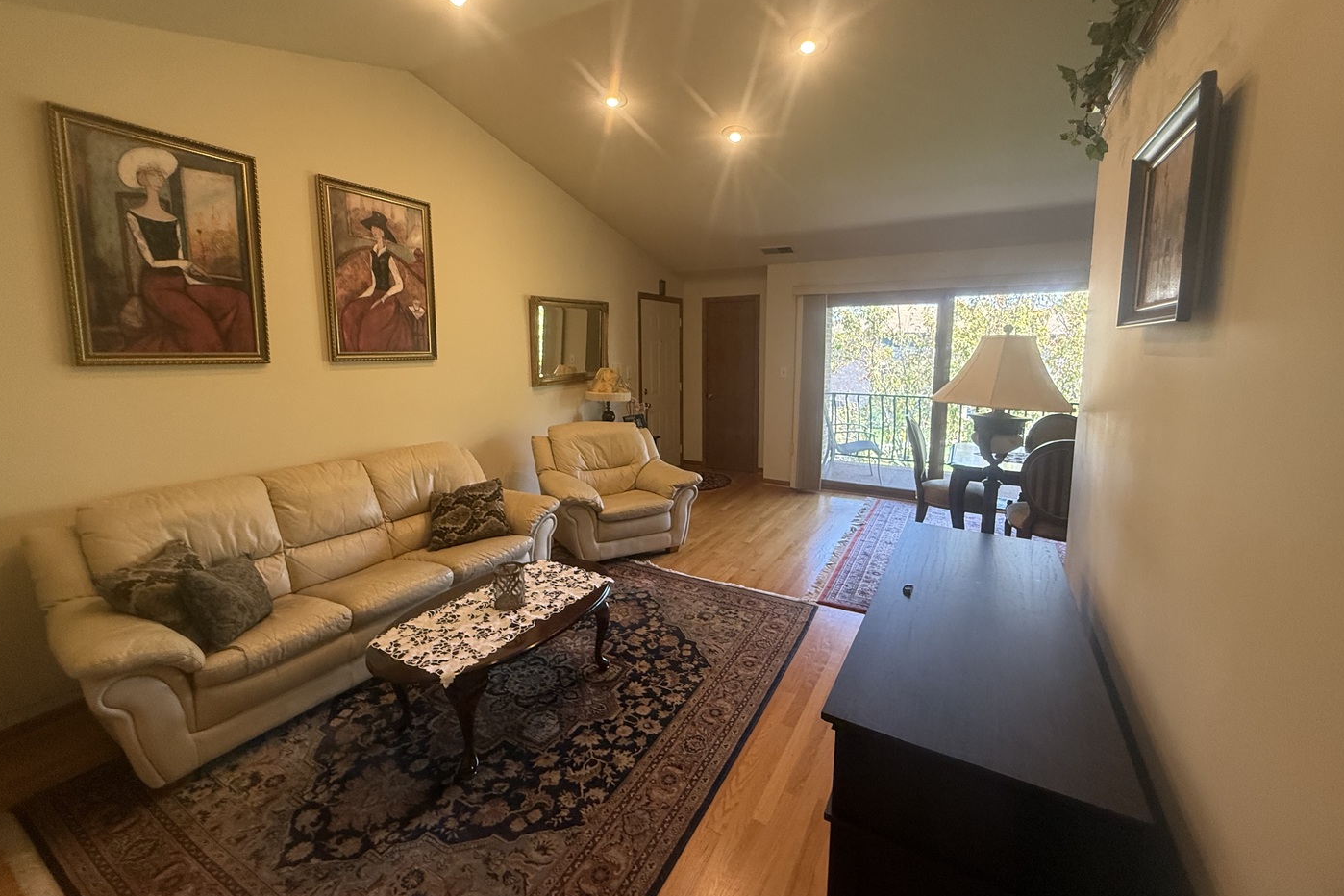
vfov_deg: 77.2
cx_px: 662
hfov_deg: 100.4
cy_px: 414
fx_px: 560
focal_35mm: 15
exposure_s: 1/120
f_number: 2.2
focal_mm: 2.22
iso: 320
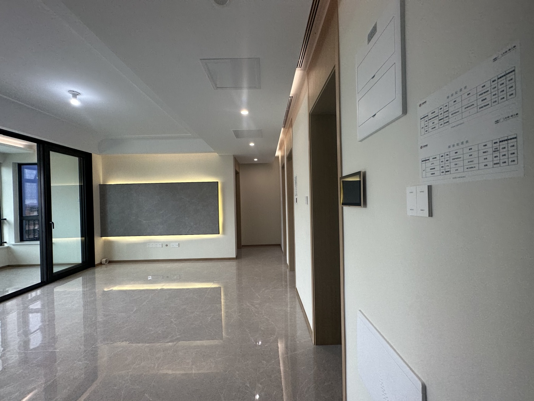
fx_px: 216
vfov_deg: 85.7
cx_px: 267
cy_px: 200
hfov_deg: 102.1
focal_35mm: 14
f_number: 2.2
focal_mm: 2.22
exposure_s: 1/100
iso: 80
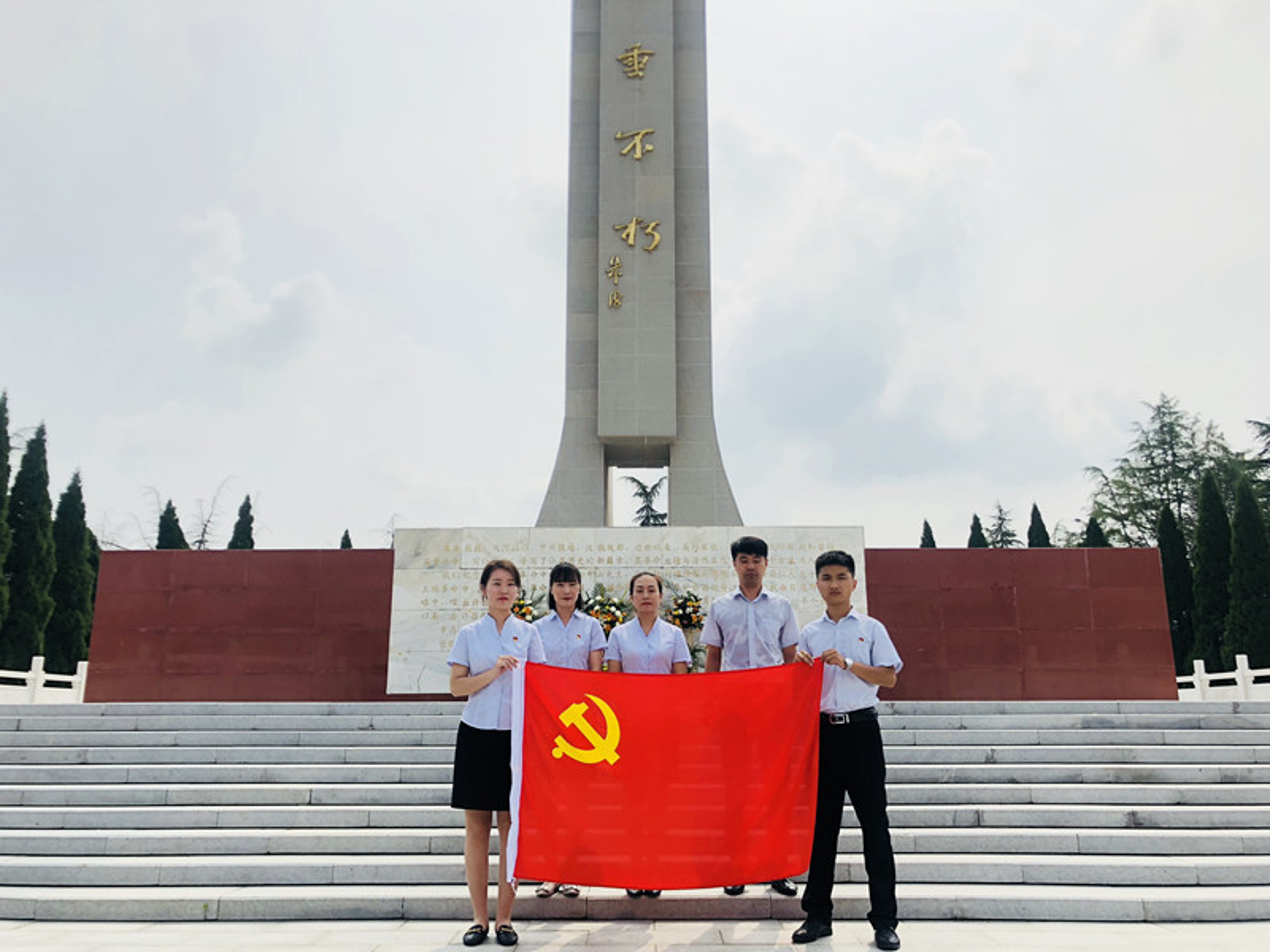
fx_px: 1027
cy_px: 476
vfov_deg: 49.7
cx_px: 635
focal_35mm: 28
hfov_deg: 63.4
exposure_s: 1/1656
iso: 20
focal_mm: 4
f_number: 1.8
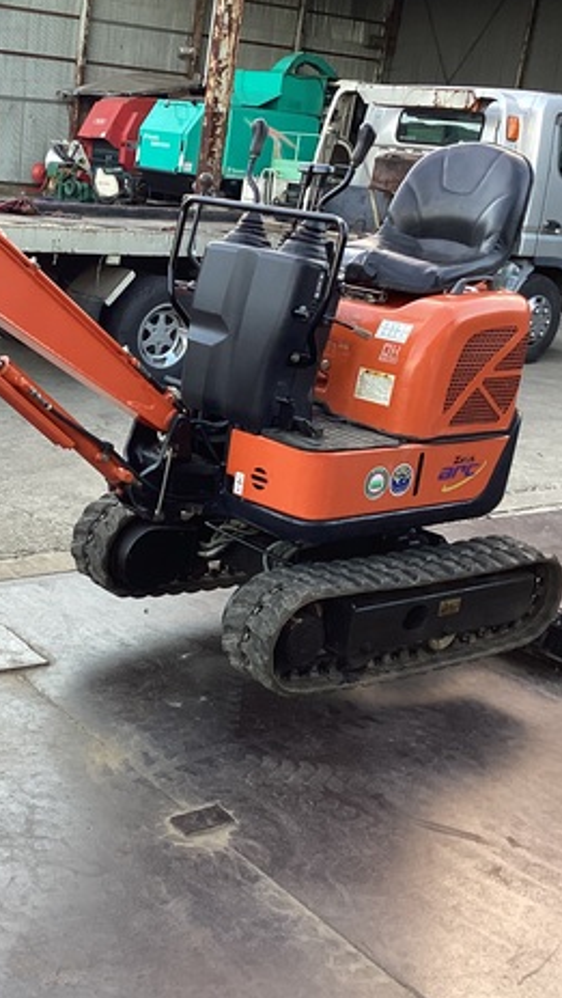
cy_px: 495
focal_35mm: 46
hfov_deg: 25.2
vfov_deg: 44.6
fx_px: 1217
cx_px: 53
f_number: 2.4
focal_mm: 3.3
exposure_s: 1/100
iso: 80
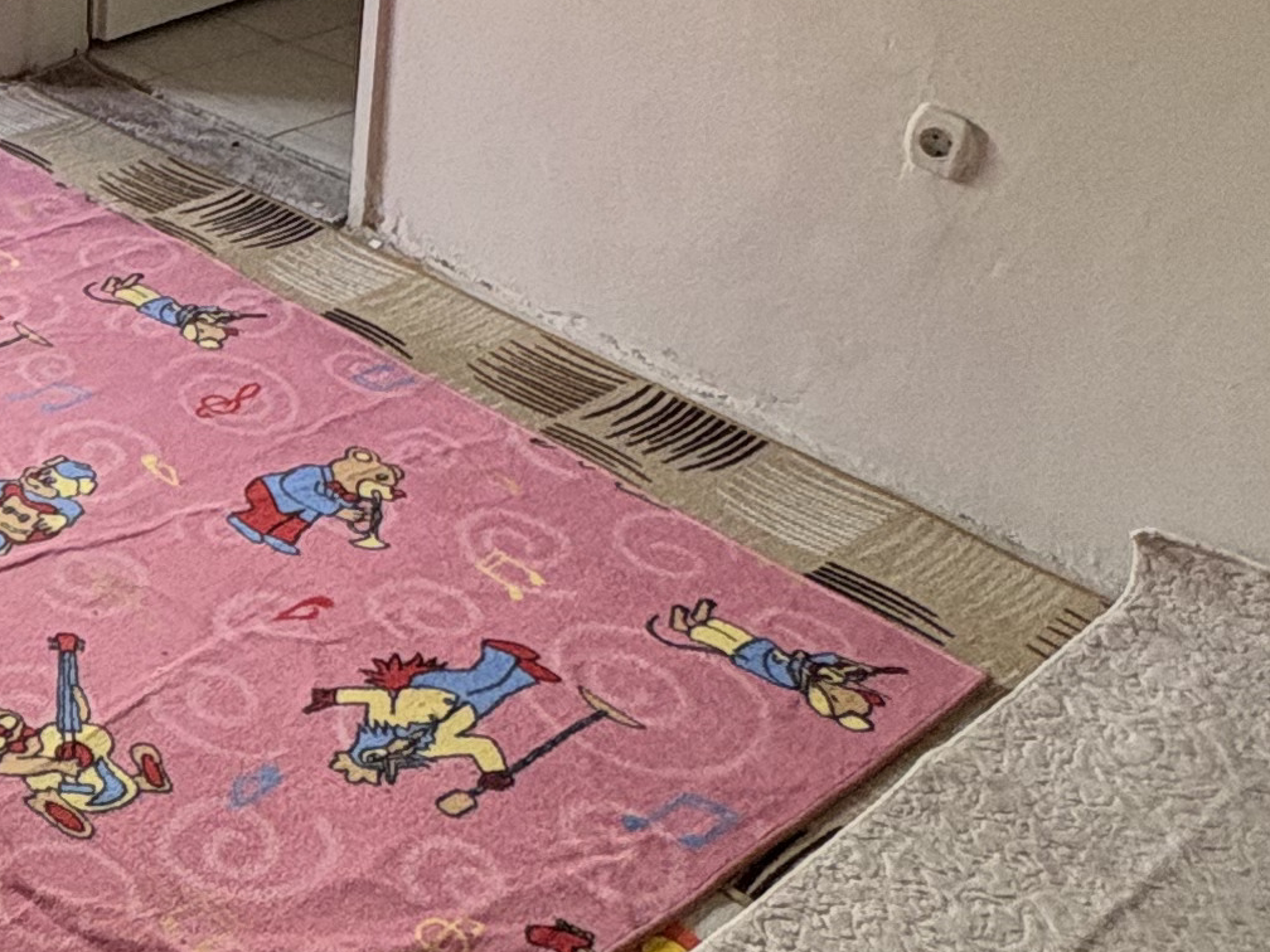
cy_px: -140
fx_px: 2055
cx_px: -120
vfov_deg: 24.1
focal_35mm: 56
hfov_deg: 30.7
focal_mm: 2.22
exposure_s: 1/84
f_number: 2.2
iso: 250
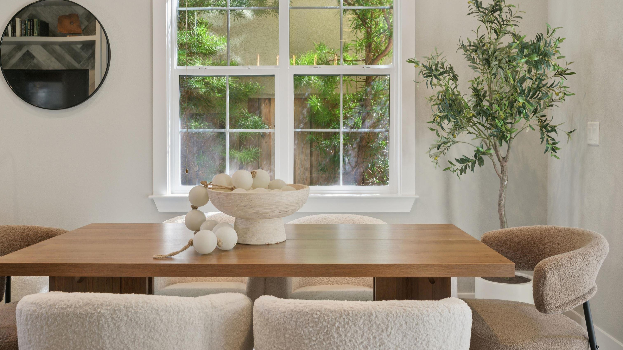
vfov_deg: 36.6
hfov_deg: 61.0
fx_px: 529
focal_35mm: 32
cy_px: 147
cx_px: 310
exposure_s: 1/40
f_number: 9
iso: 400
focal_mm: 30
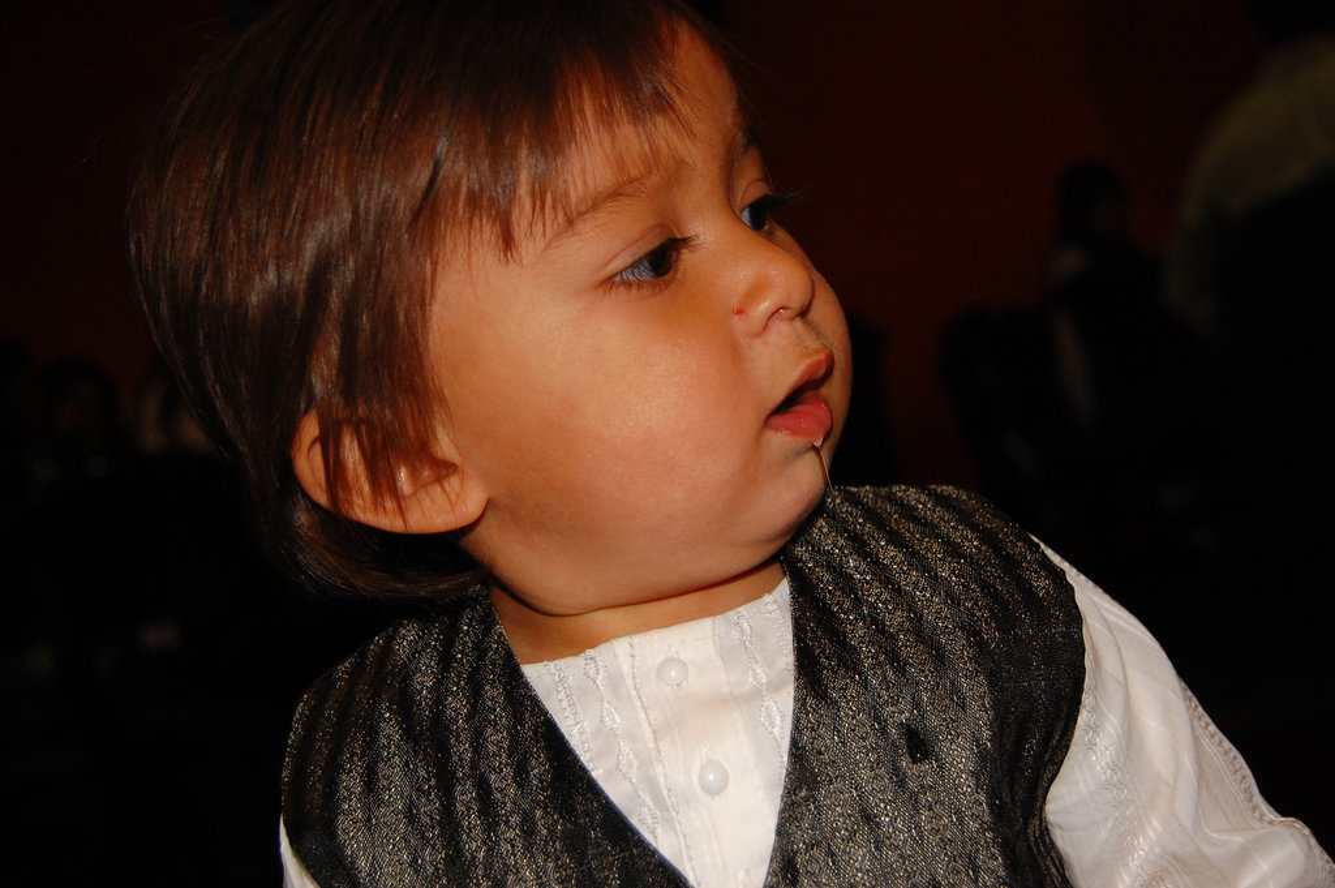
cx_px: 668
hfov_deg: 41.1
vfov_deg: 28.0
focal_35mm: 48
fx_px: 1779
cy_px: 444
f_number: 4.5
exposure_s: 1/60
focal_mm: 32
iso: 400
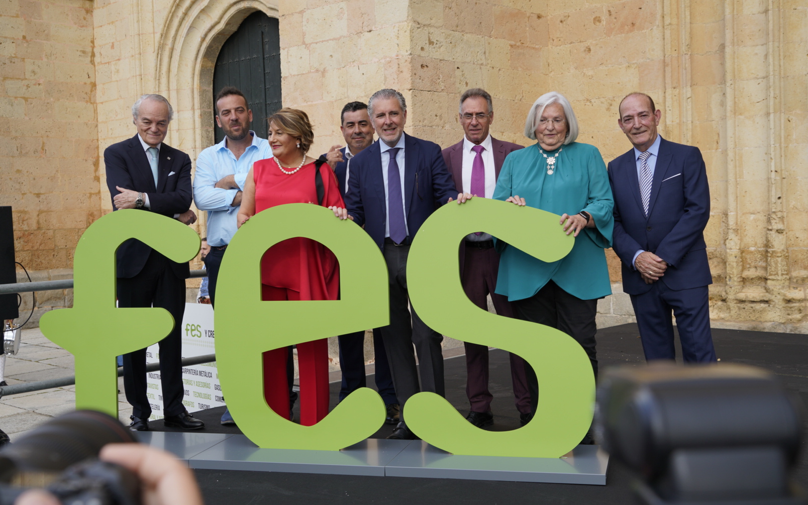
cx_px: 404
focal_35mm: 41
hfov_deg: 48.2
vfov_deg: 31.2
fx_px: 903
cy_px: 247
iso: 200
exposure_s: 1/200
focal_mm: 40
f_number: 7.1
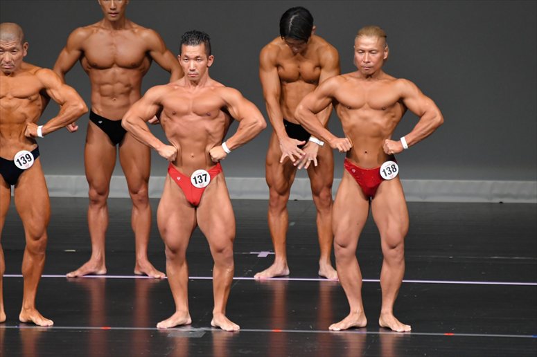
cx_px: 268
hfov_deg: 5.5
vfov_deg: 3.7
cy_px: 178
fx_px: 5591
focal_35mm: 375
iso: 4000
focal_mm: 250
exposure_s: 1/400
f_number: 5.6
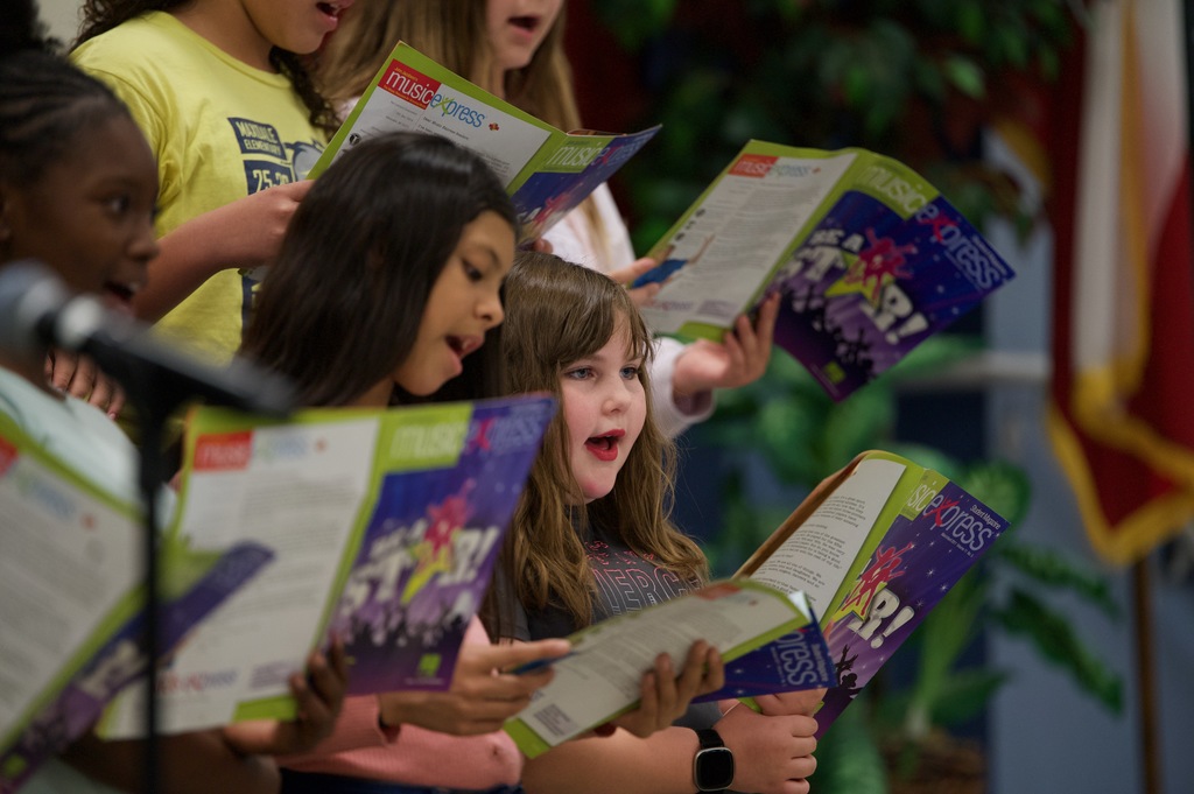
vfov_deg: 6.9
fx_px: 6628
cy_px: 397
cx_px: 597
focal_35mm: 200
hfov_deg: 10.3
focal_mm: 200
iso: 2500
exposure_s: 1/320
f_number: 2.8
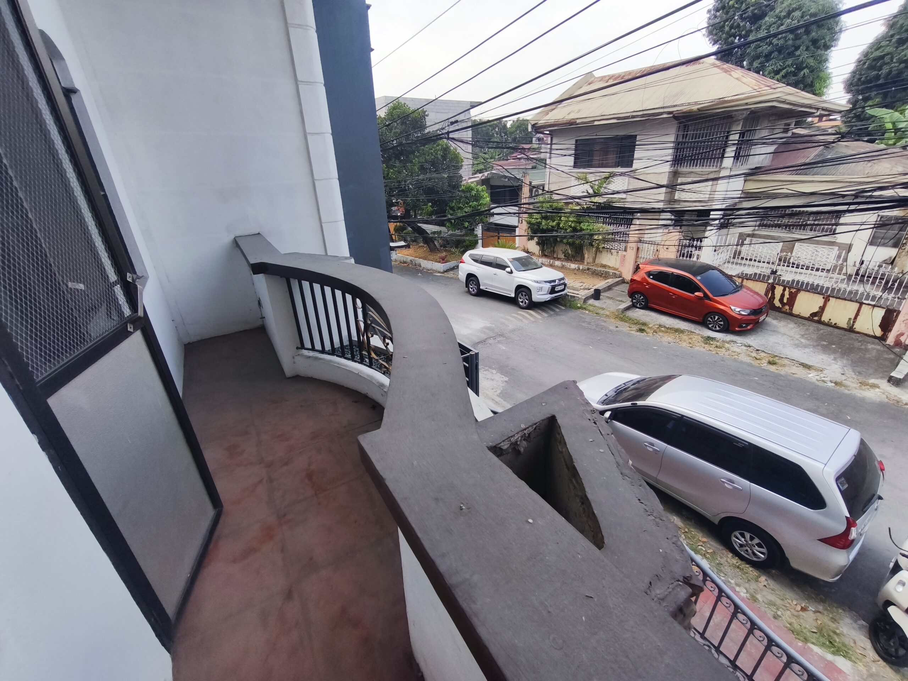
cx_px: 454
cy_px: 340
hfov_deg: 98.2
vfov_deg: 81.7
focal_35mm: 15
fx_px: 393
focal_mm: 1.91
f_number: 2.2
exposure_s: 1/744
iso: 50
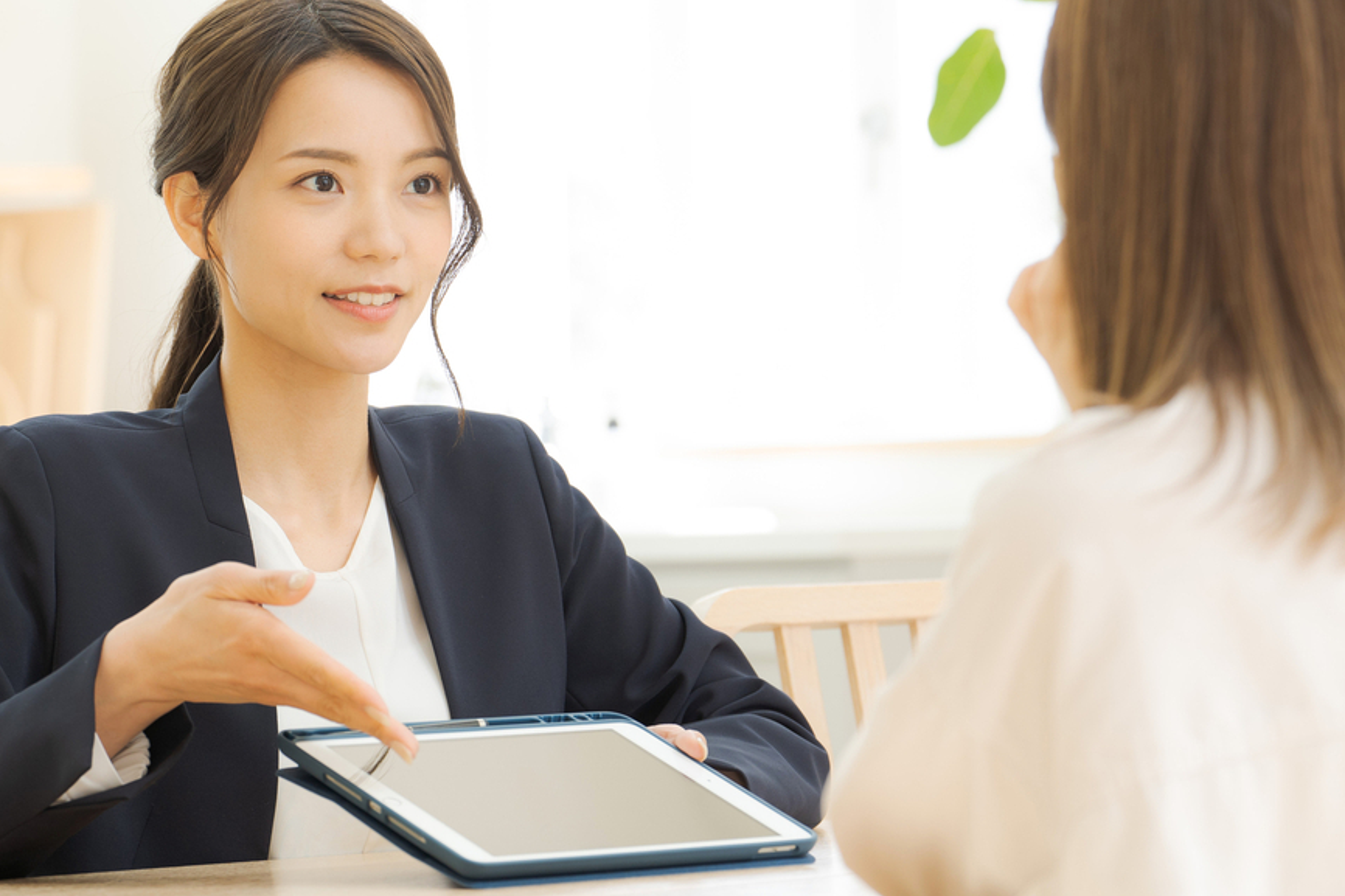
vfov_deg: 9.1
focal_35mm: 151
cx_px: 480
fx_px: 5640
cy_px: 419
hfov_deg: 13.6
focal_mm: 109
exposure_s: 1/100
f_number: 4.5
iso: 250
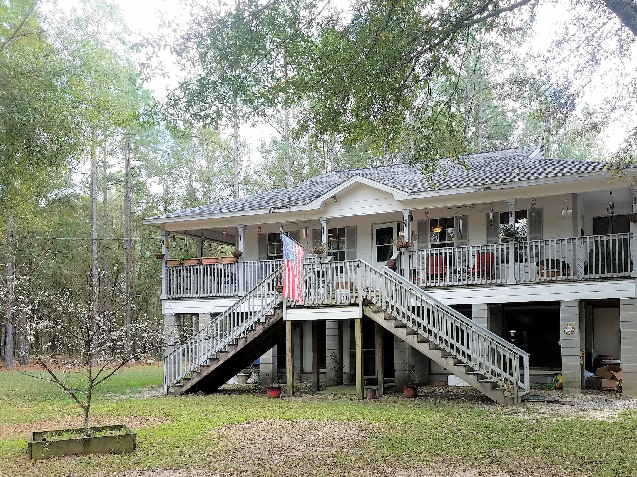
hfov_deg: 51.0
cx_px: 385
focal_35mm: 36
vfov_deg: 39.5
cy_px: 290
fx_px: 662
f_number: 1.7
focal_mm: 4.2
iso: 50
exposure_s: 1/315
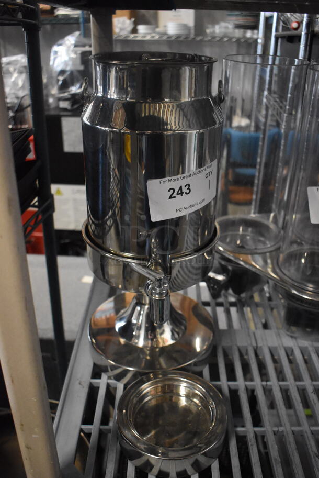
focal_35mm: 33
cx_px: 160
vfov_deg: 57.2
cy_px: 239
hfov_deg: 40.0
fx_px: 438
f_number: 3.8
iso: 5600
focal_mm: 22
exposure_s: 1/125
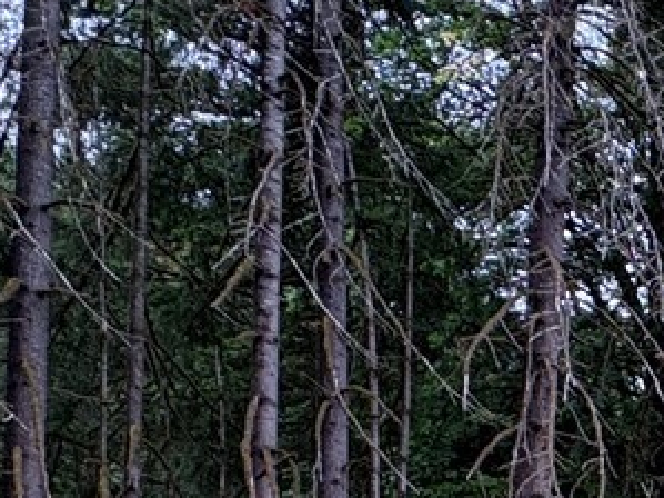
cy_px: 820
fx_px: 1438
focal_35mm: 75
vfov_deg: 17.1
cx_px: 1270
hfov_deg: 18.6
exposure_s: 1/99
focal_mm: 2.22
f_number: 2.2
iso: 40
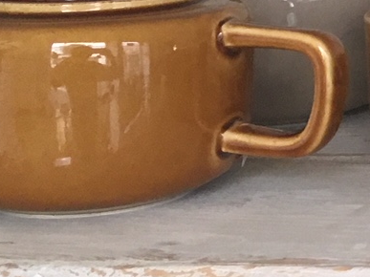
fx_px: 1613
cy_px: -109
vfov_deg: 9.6
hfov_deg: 11.5
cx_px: 783
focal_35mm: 151
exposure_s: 1/30
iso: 40
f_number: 2.2
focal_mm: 4.15
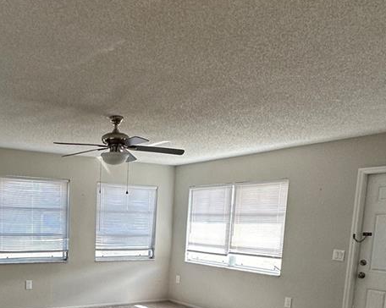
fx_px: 411
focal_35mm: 36
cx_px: 82
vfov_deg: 38.5
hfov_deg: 47.8
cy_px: 272
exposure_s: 1/120
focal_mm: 2.22
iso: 125
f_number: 2.2
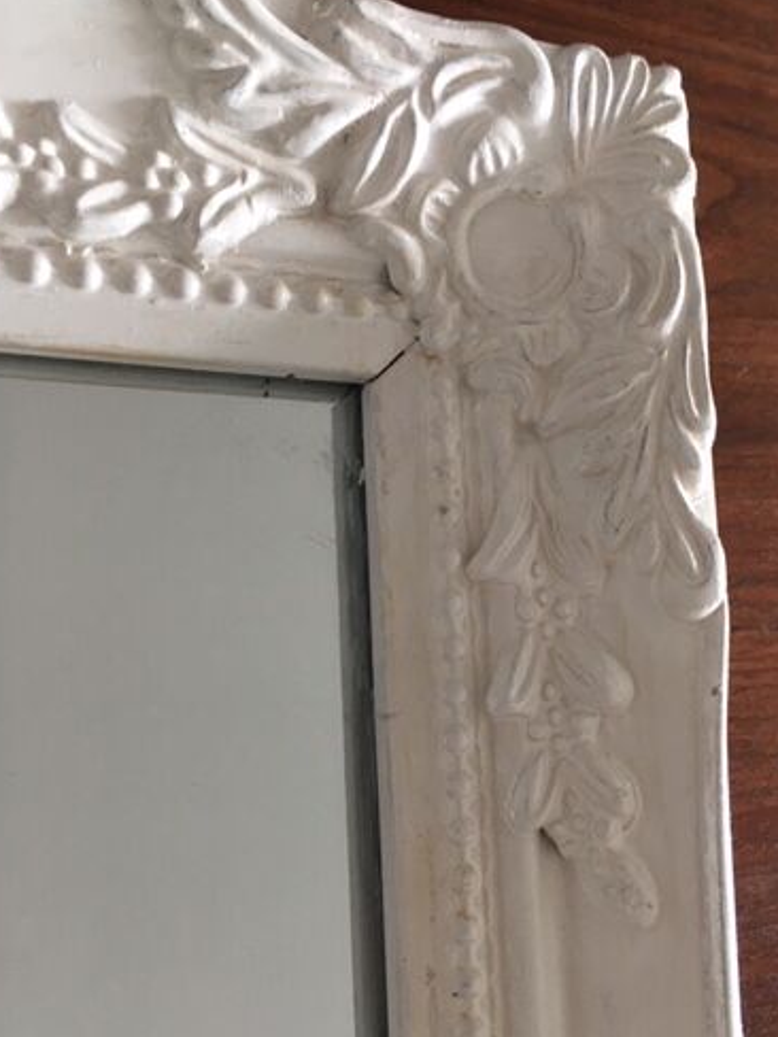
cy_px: 531
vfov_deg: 49.0
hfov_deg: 37.7
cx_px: 412
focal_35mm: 38
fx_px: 1139
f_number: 2.2
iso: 100
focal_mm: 4.15
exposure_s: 1/33
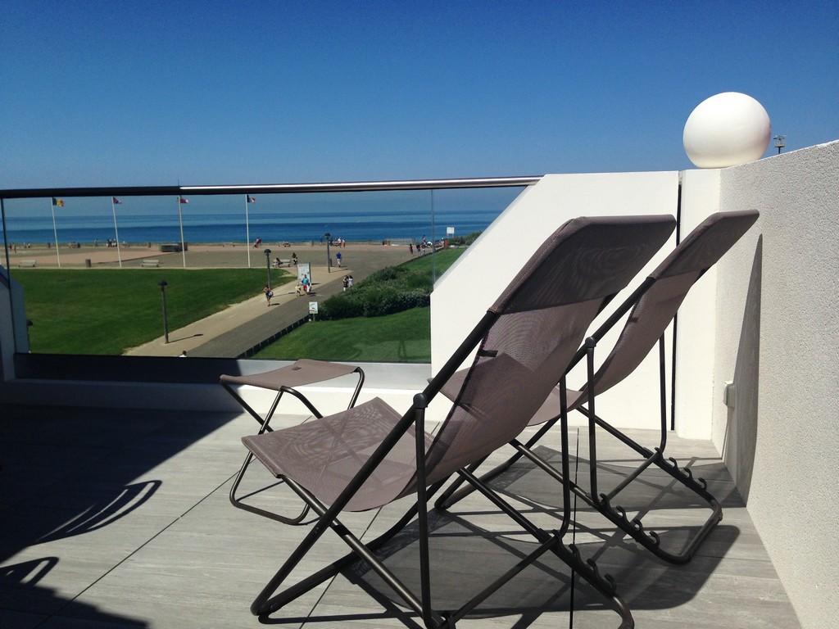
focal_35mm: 33
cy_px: 314
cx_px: 420
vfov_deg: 42.9
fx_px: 800
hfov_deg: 55.4
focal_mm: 4.12
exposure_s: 1/3876
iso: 50
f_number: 2.4
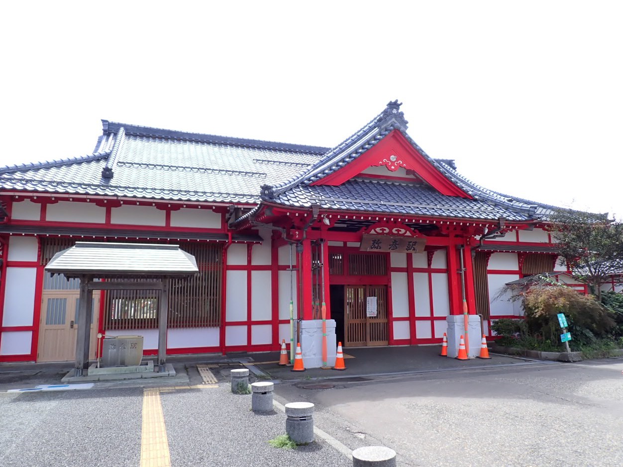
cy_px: 234
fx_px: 450
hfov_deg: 69.4
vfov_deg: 54.9
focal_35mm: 25
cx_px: 312
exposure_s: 1/400
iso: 100
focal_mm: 4.5
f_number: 2.8
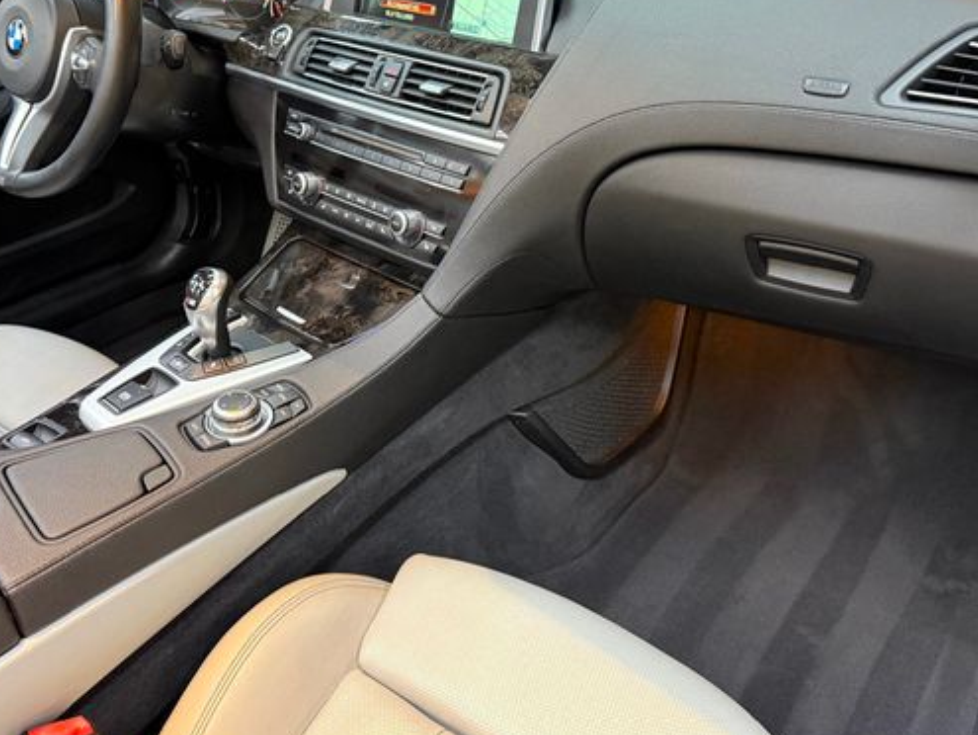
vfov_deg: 45.2
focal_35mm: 31
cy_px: 288
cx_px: 476
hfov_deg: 58.3
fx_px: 876
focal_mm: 6.76
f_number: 1.78
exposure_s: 1/60
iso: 640
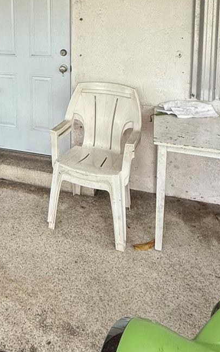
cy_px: 45
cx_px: 26
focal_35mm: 35
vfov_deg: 50.1
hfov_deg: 34.5
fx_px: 336
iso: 250
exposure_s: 1/99
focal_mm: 2.22
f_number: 2.2
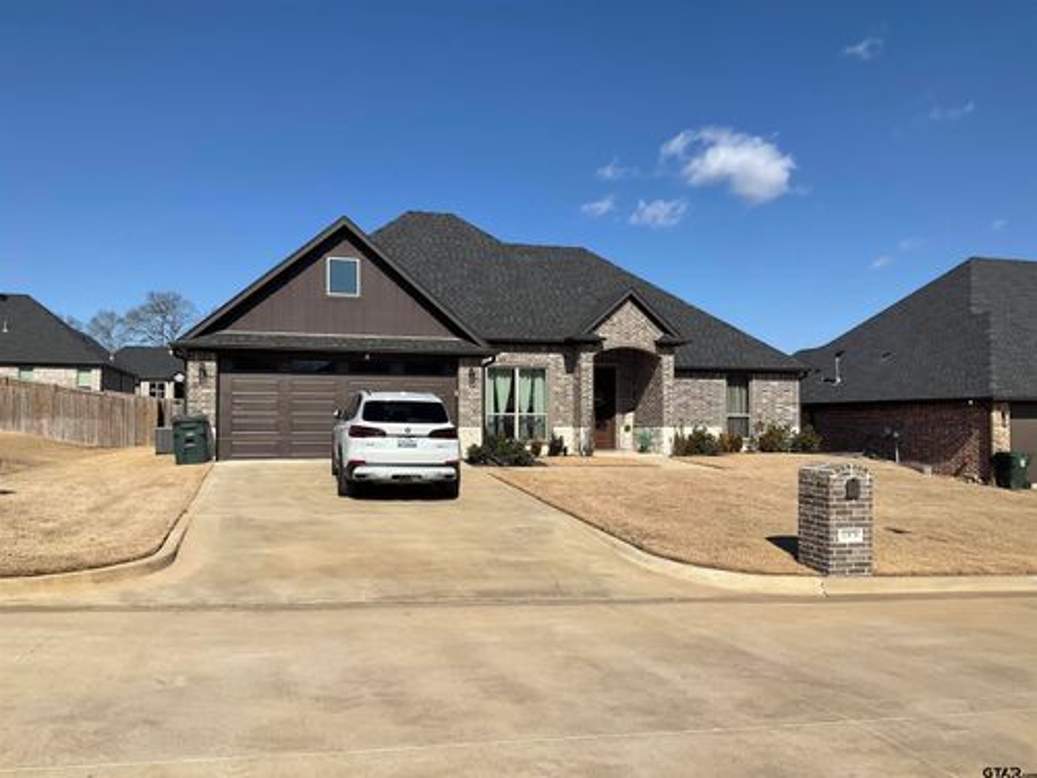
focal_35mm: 29
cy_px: 389
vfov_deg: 48.2
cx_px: 518
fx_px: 869
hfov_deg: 61.7
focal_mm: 3
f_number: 1.8
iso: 25
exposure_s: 1/3322
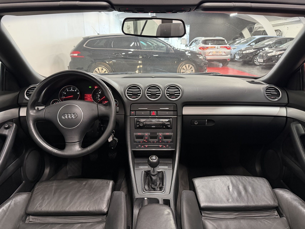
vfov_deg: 56.8
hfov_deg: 71.6
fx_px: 211
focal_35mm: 24
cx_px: 152
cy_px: 114
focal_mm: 6.76
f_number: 1.78
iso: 640
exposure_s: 1/33
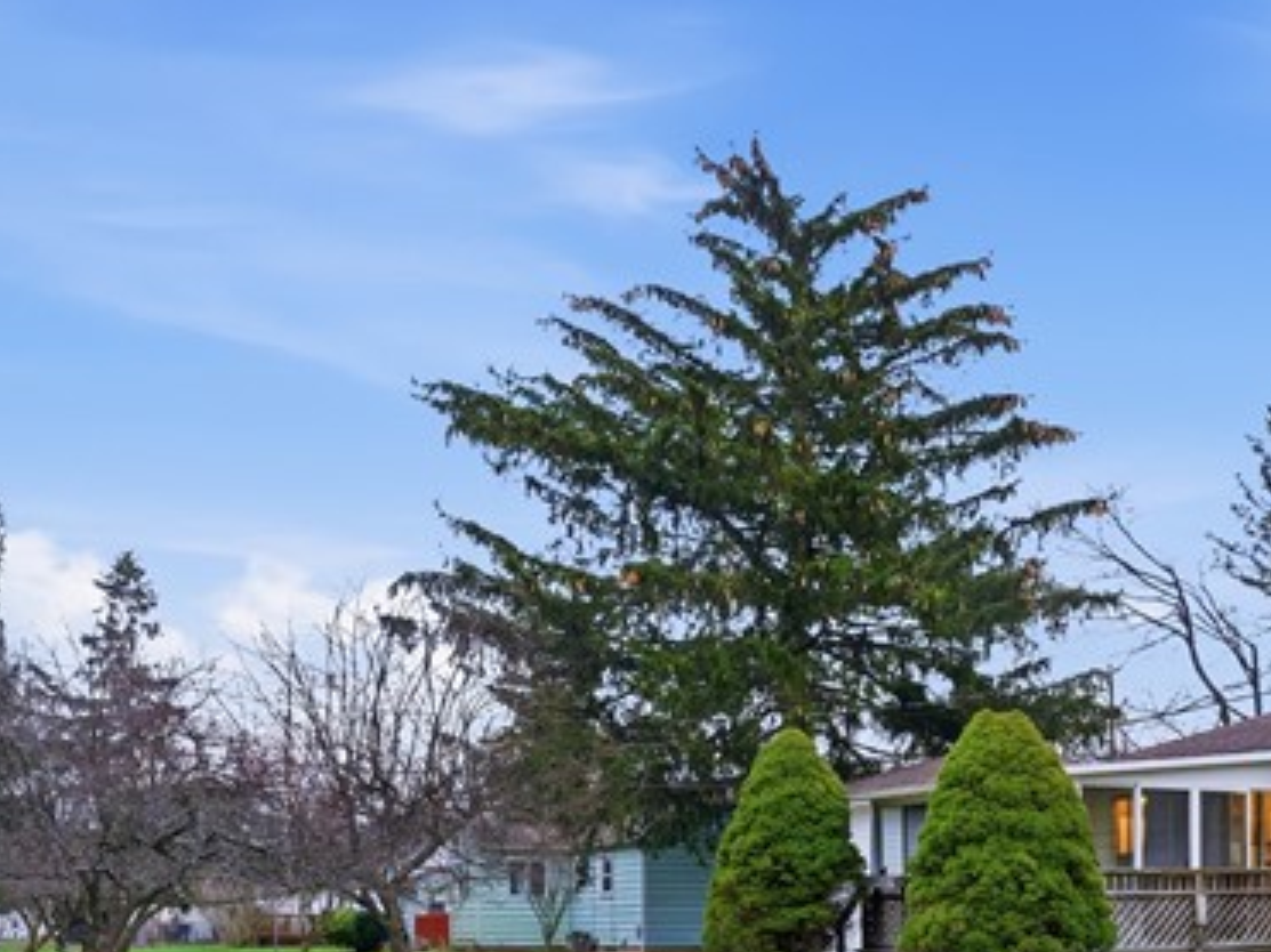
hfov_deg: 39.3
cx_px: 1131
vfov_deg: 29.9
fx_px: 1652
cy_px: 955
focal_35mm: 45
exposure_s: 1/60
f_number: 7.1
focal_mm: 16
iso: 100
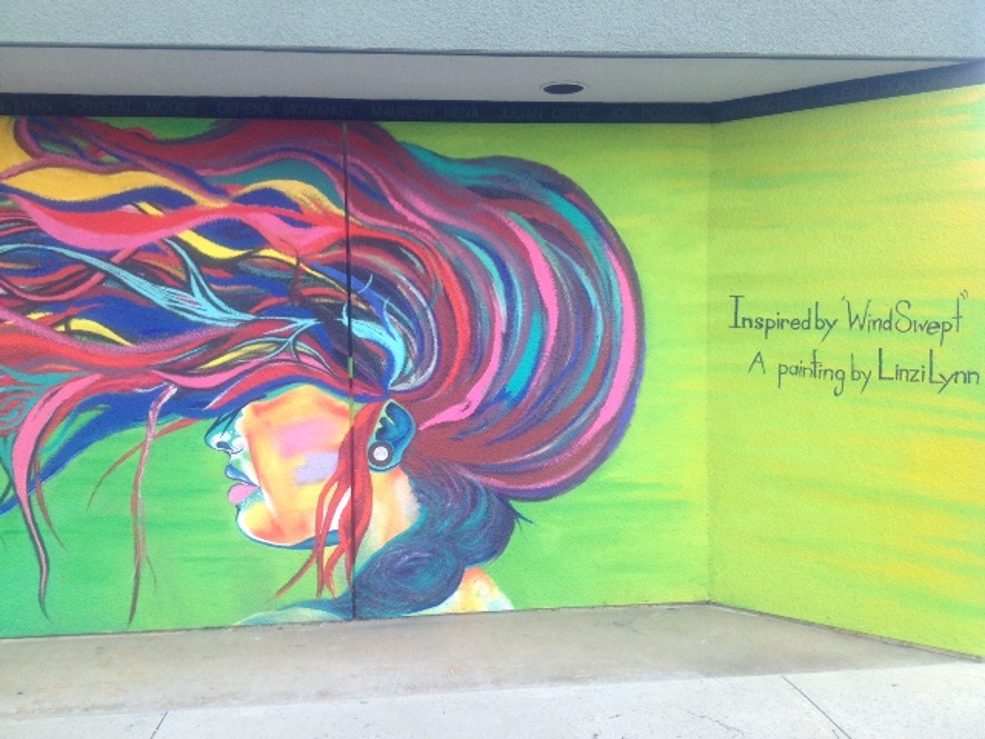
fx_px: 996
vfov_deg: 40.7
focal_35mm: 35
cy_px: 370
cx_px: 492
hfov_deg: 52.6
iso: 50
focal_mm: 4.28
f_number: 2.4
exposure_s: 1/40
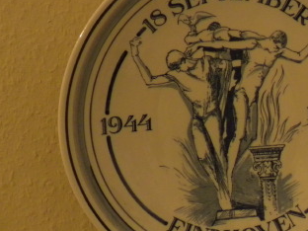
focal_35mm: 119
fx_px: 1059
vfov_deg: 12.5
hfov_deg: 16.4
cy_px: 121
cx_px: 245
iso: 400
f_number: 3.5
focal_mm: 10.3
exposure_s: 1/12.8
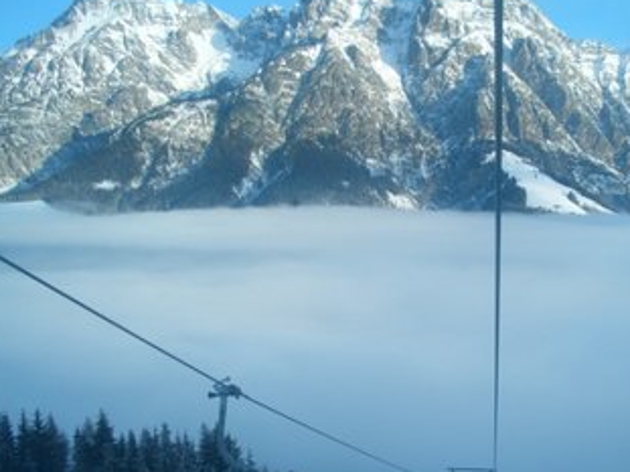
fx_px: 819
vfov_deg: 32.2
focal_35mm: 45
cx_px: 391
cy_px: 245
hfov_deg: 41.8
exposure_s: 1/200
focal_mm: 5.8
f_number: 4.3
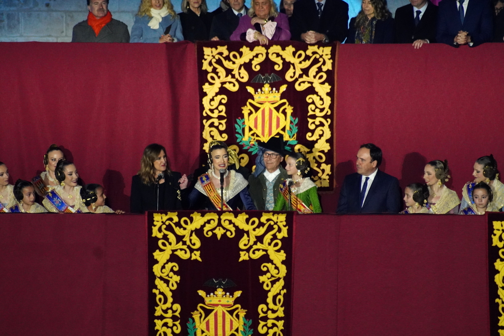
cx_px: 252
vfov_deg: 3.1
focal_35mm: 450
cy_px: 168
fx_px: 6300
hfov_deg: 4.6
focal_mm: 300
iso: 6400
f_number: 5.6
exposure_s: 1/200
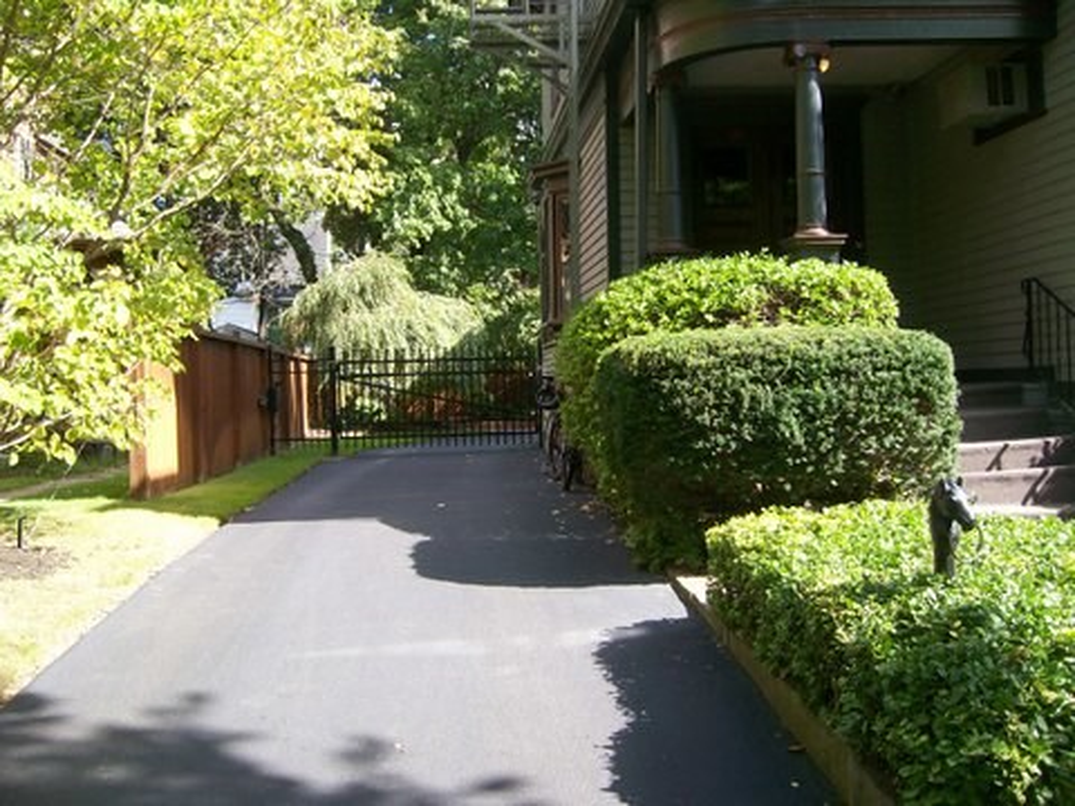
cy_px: 403
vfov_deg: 40.7
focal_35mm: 35
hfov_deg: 52.6
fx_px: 1087
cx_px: 538
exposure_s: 1/221
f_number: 2.8
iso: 80
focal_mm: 5.8
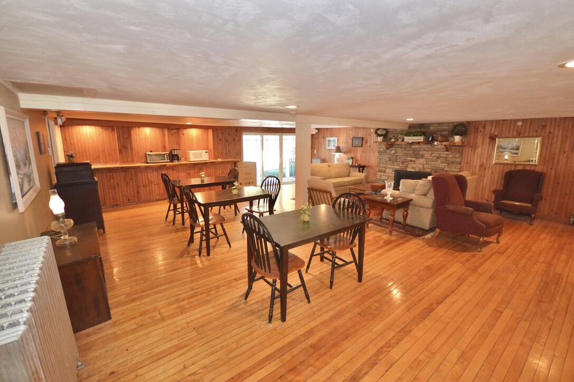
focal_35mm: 15
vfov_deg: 77.2
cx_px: 287
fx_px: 239
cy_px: 191
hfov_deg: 100.4
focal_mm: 10
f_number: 4
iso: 1100
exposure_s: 1/60
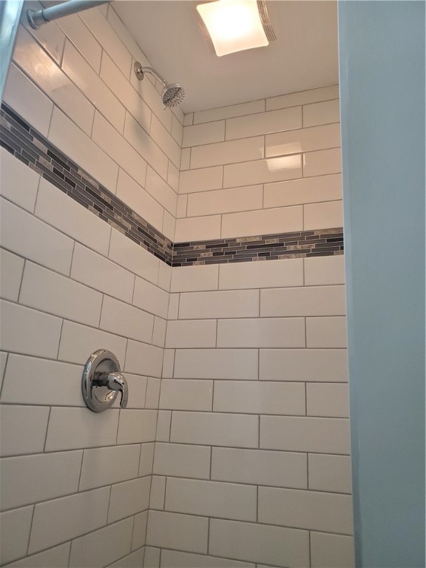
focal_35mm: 26
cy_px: 284
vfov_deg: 67.3
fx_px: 427
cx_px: 213
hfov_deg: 53.1
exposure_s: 1/120
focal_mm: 4.3
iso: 320
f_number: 2.4
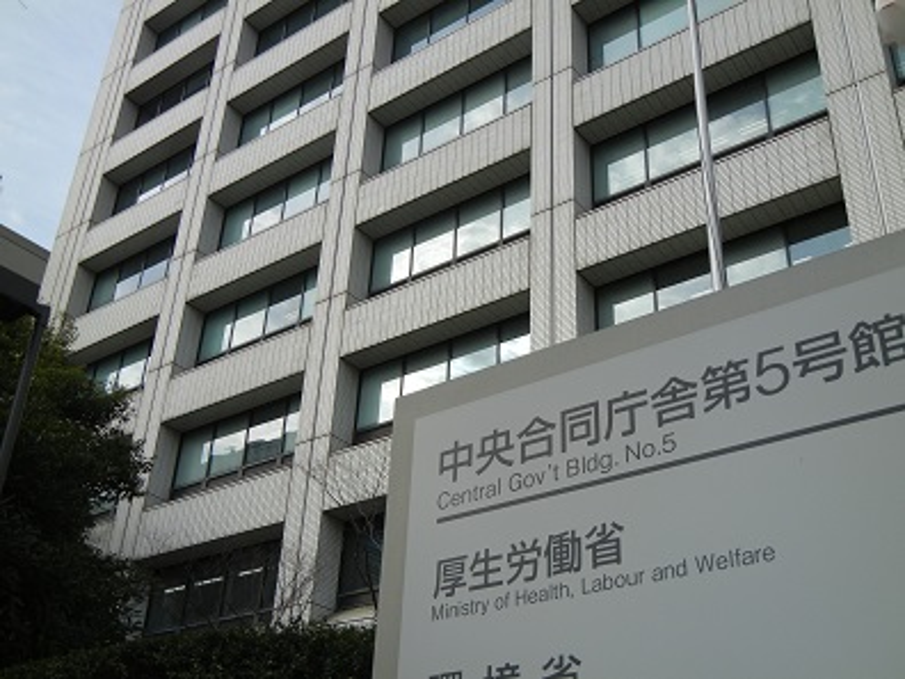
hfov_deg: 47.9
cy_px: 340
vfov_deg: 36.8
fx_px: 1020
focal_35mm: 39
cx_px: 452
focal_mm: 7.1
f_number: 7.4
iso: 160
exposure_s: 1/249
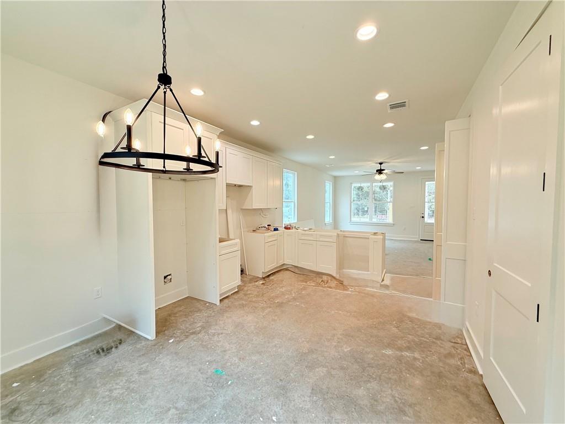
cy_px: 212
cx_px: 282
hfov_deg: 102.1
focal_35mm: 14
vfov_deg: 85.7
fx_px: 229
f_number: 2.2
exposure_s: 1/120
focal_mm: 2.22
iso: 64
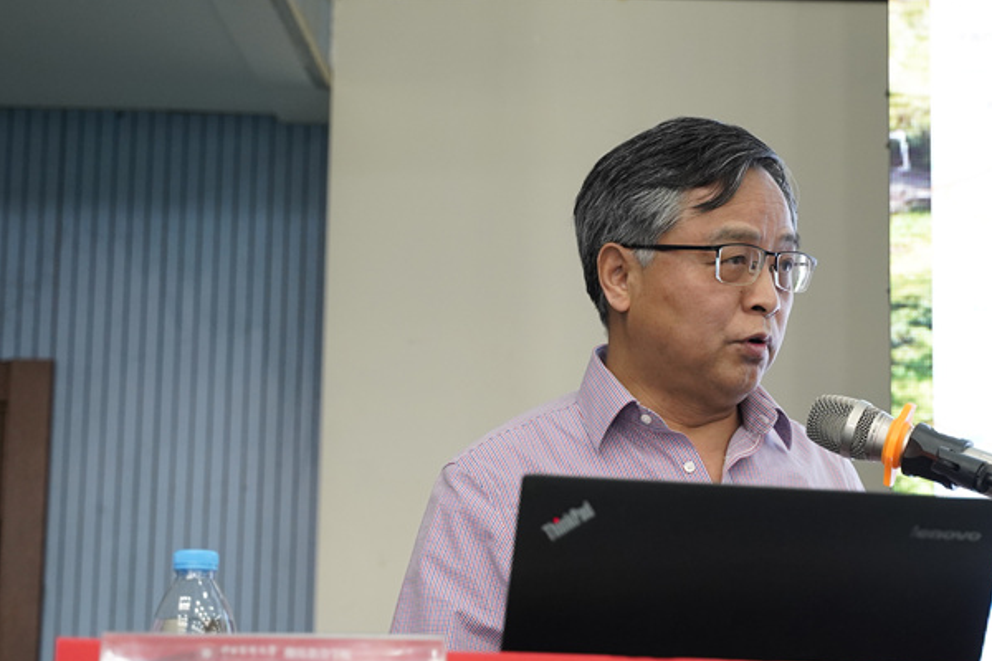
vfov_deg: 17.0
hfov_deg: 25.2
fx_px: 2204
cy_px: 411
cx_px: 703
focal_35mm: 80
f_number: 3.2
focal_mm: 48
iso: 2000
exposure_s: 1/125
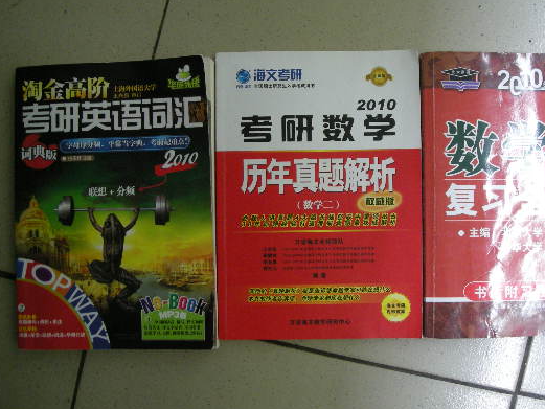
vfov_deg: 33.6
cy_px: 179
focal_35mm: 43
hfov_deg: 43.6
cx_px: 327
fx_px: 677
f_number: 2.8
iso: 255
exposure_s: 1/60
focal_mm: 5.7
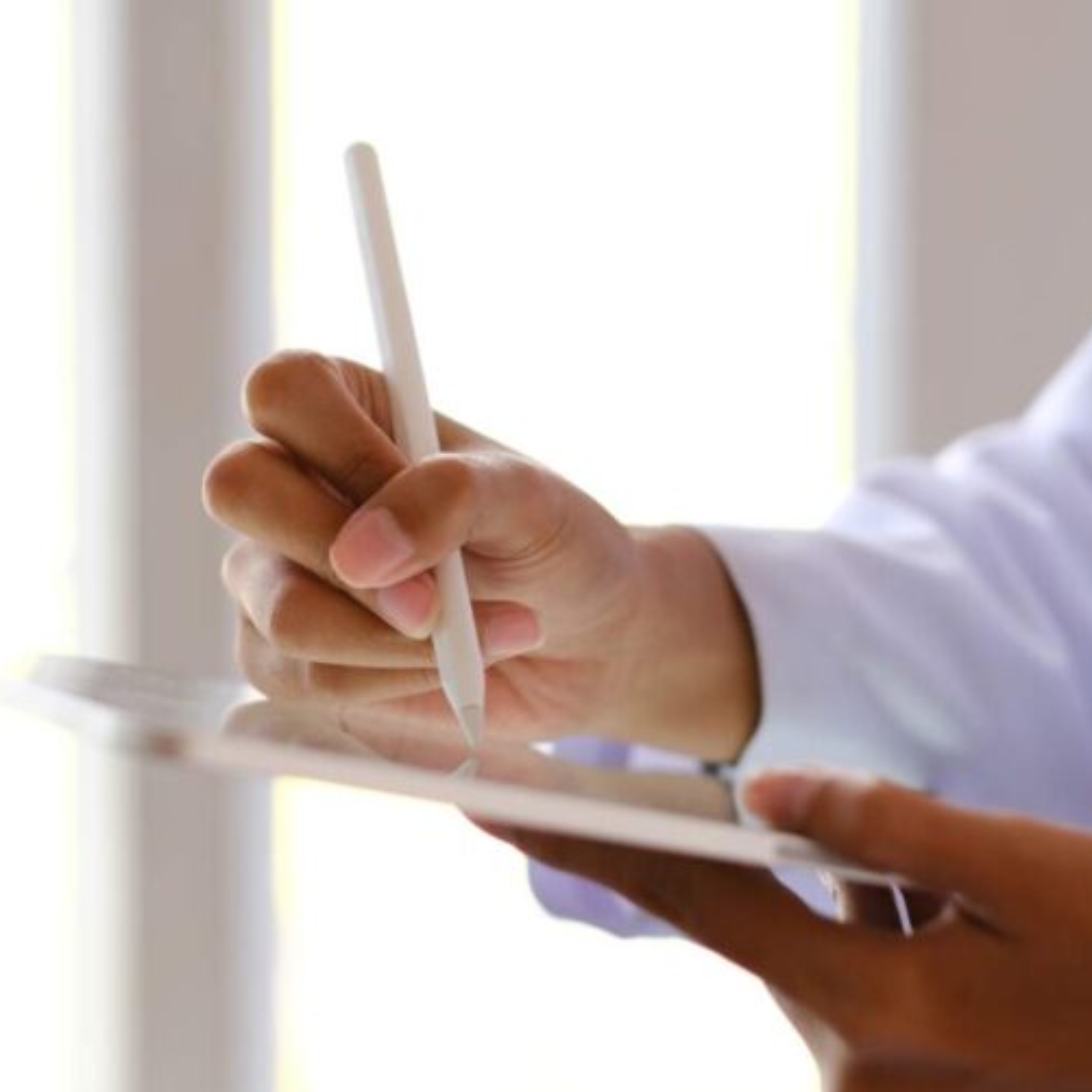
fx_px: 5211
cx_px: 388
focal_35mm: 146
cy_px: 430
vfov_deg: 12.0
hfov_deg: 12.0
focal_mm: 56
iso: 320
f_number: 2
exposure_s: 1/125
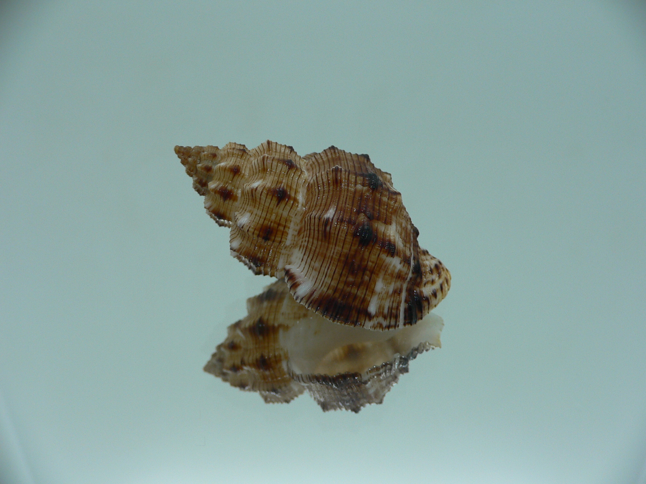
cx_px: 323
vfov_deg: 40.7
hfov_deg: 52.6
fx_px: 653
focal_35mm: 35
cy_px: 242
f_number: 2.8
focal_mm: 4.6
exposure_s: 1/60
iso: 80
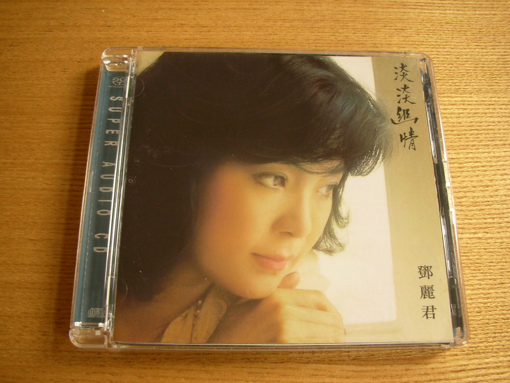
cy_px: 192
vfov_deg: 40.7
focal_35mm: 35
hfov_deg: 52.6
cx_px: 255
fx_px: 516
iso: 50
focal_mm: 5.8
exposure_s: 1/26.4
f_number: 3
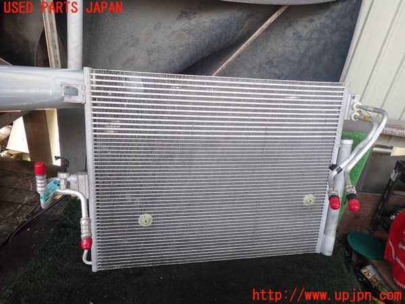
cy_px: 152
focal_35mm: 25
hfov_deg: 69.4
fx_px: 292
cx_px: 202
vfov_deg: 54.9
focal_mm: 4.5
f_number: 2
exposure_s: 1/100
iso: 100
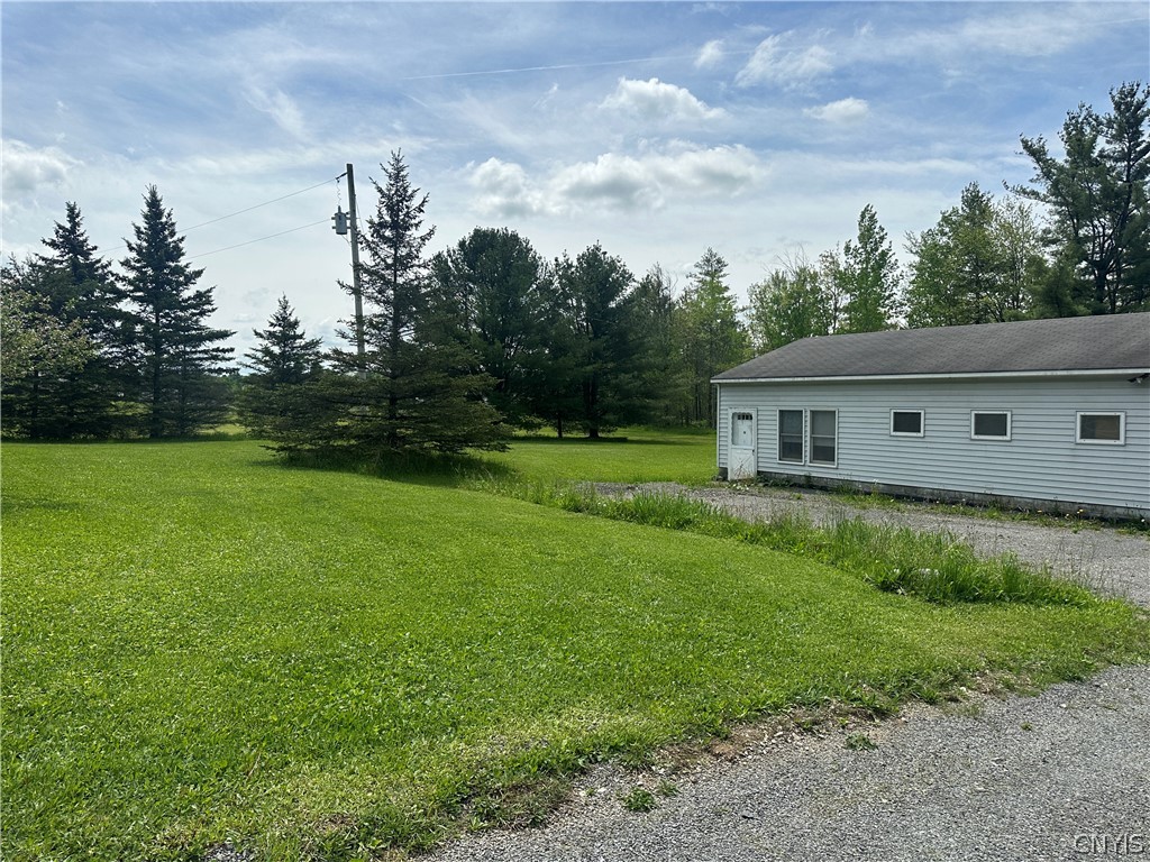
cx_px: 575
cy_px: 431
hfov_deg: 71.6
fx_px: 797
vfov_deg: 56.8
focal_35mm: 24
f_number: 1.78
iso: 80
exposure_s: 1/8197
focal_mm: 6.86
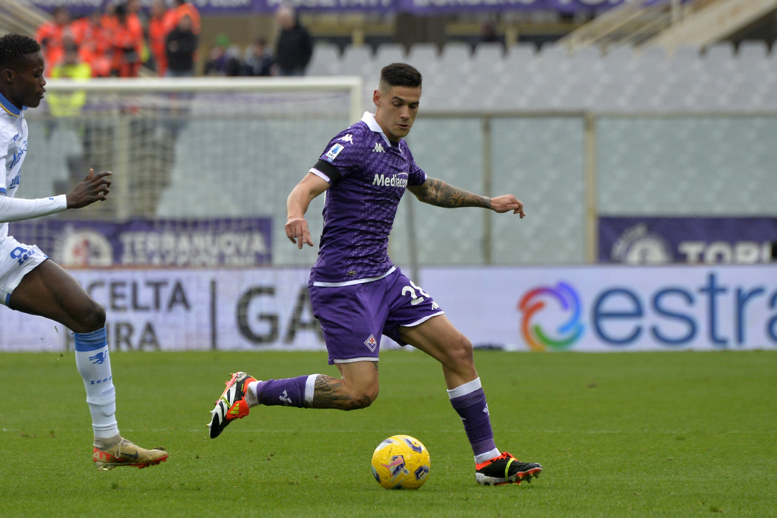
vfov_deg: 3.6
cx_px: 388
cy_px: 259
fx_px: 8201
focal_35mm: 380
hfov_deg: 5.4
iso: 1600
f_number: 8
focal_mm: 380
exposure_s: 1/1250
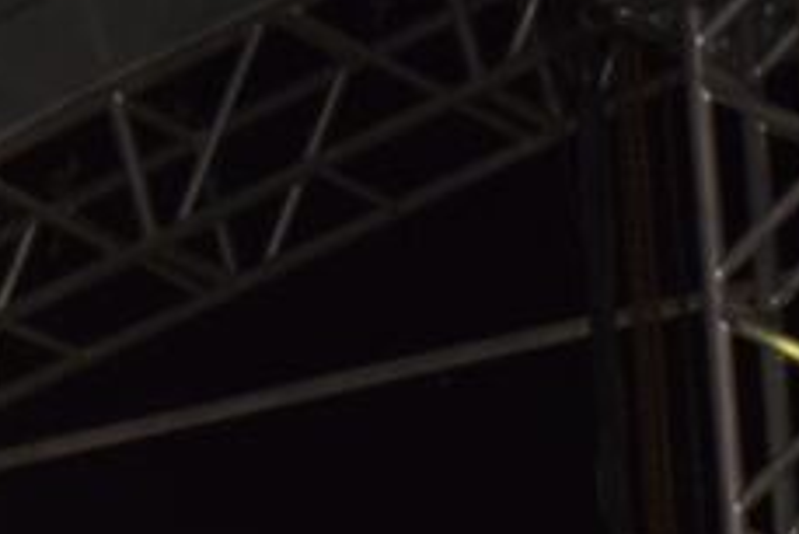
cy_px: 688
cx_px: -970
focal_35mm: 268
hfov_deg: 7.3
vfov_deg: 5.1
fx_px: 5952
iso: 800
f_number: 4.5
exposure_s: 1/80
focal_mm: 40
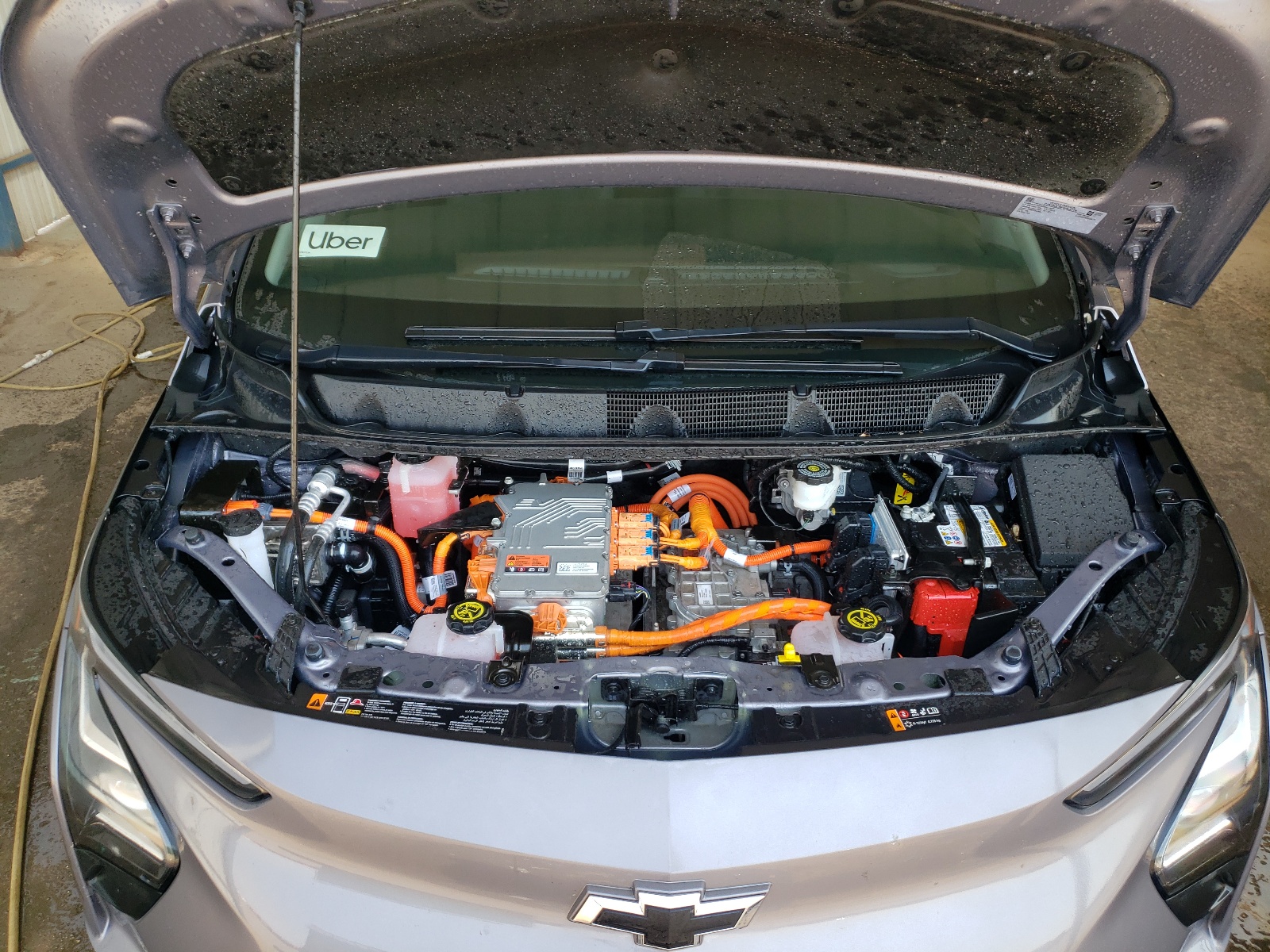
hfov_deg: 67.3
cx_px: 635
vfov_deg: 53.1
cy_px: 476
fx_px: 954
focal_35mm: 26
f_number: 1.5
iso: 50
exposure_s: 1/294
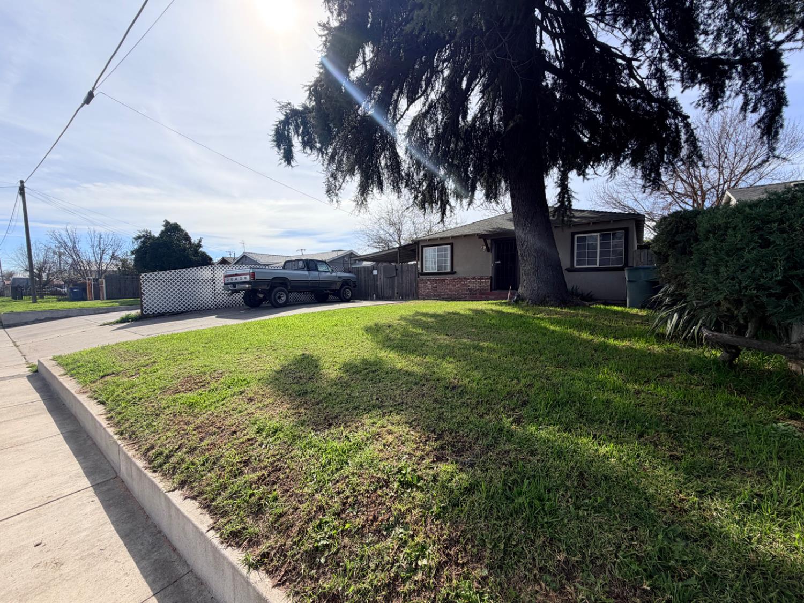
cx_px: 402
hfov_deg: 102.1
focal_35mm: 14
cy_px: 302
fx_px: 325
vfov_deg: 85.7
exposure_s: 1/914
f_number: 2.2
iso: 25
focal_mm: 2.22
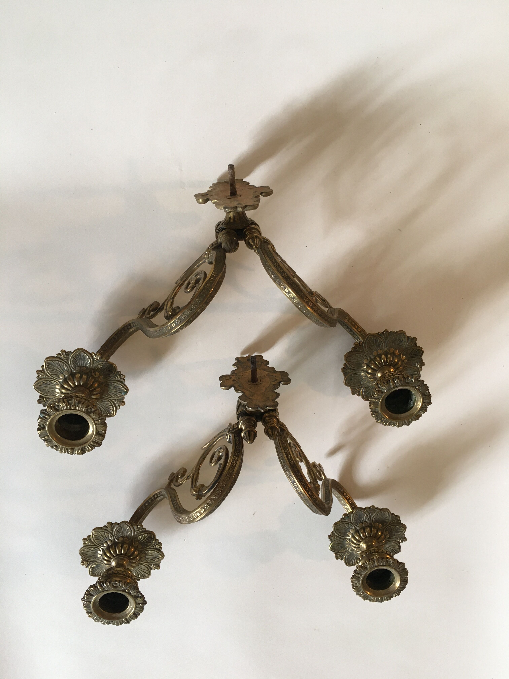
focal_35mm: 29
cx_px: 254
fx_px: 569
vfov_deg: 61.7
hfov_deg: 48.2
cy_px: 340
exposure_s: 1/33
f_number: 2.2
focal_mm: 4.15
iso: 64
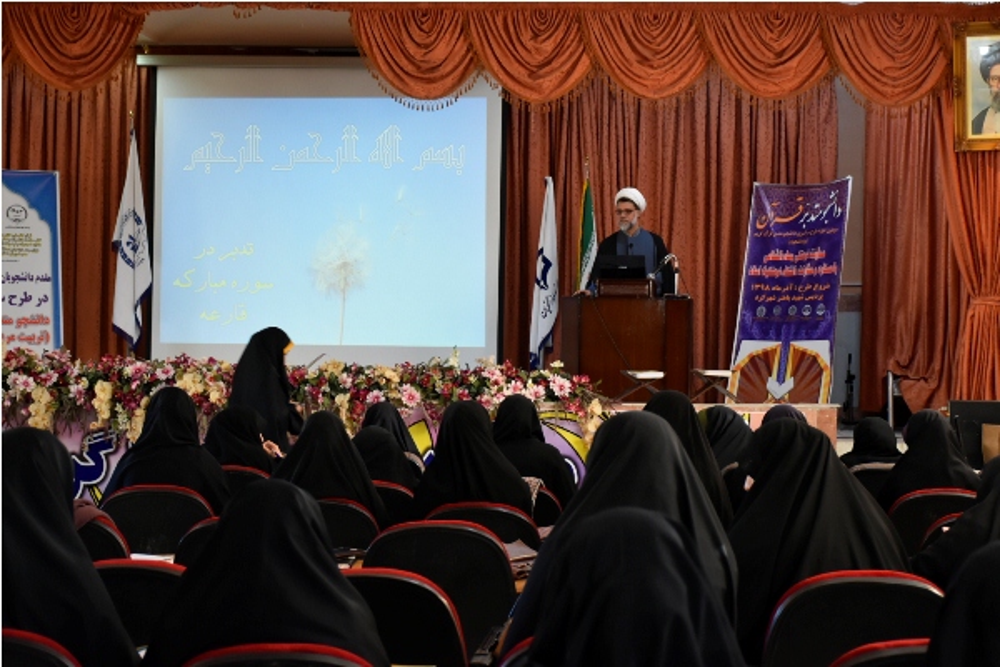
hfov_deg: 29.9
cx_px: 500
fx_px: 1875
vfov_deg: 20.2
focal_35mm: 68
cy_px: 334
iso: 900
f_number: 4.5
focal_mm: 45
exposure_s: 1/60
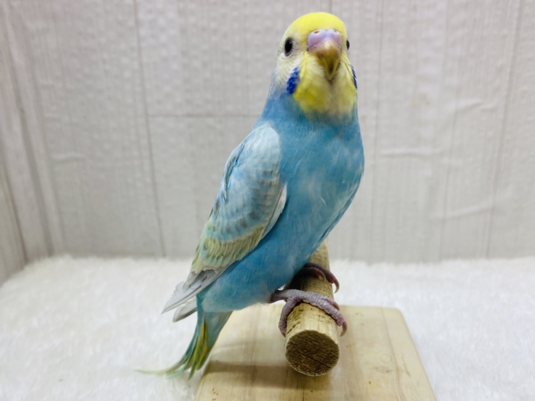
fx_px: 386
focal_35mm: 25
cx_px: 268
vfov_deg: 54.9
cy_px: 200
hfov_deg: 69.4
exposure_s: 1/100
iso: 64
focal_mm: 4.25
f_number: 1.8
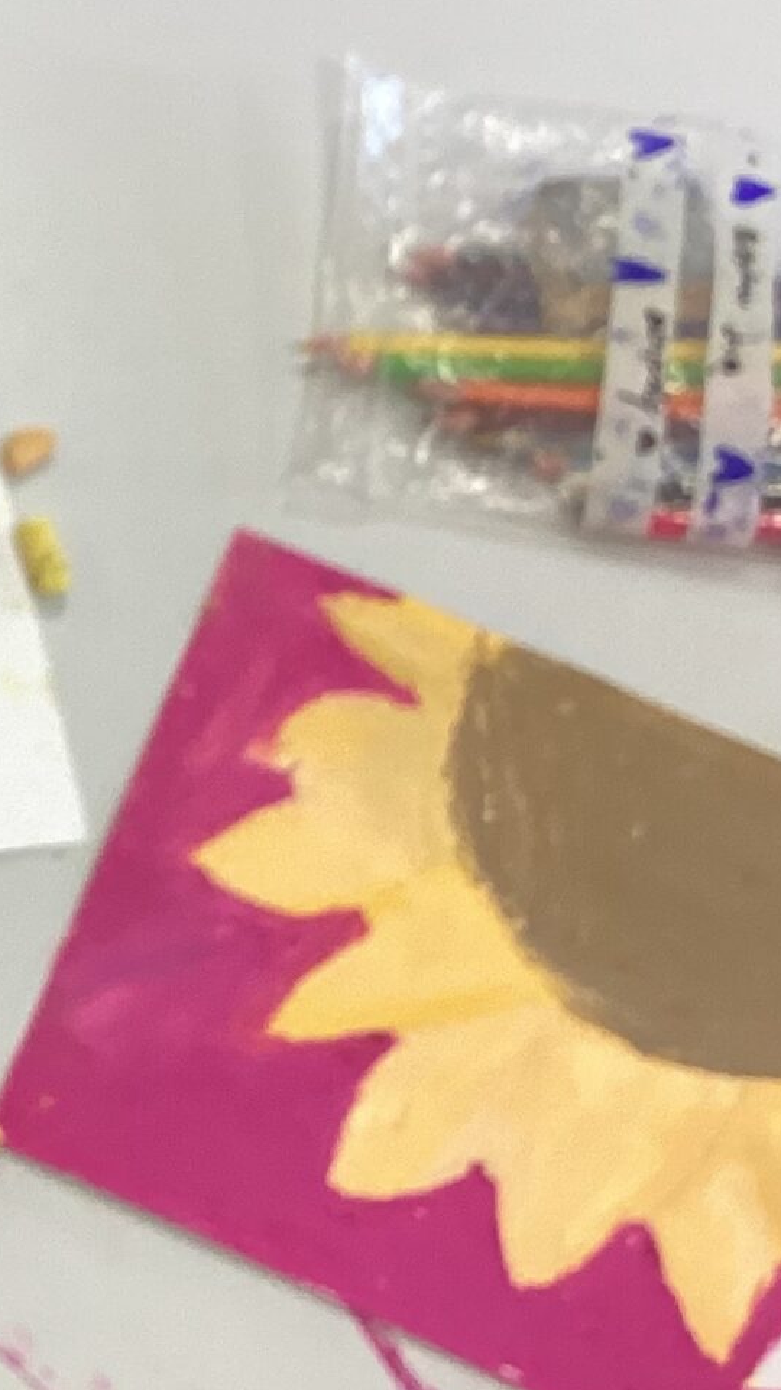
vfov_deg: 23.7
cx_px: -414
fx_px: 3316
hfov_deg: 12.7
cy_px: 684
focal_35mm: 90
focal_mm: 3.3
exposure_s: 1/60
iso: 80
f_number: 2.4
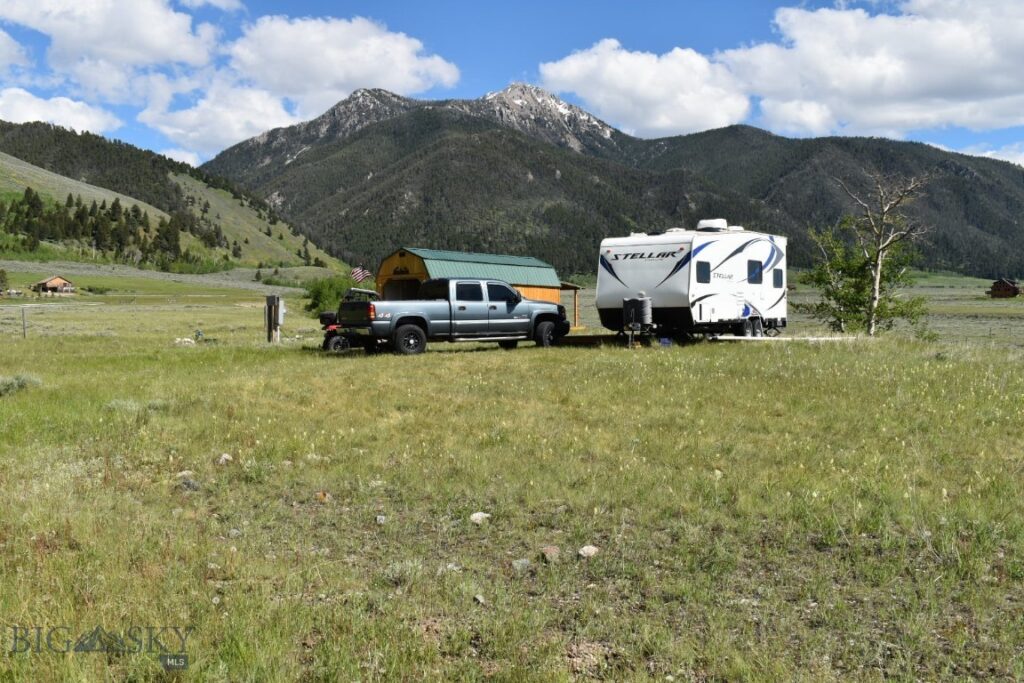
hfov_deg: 51.3
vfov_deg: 35.5
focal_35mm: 38
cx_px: 512
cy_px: 342
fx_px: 1067
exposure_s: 1/320
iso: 100
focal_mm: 25
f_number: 9
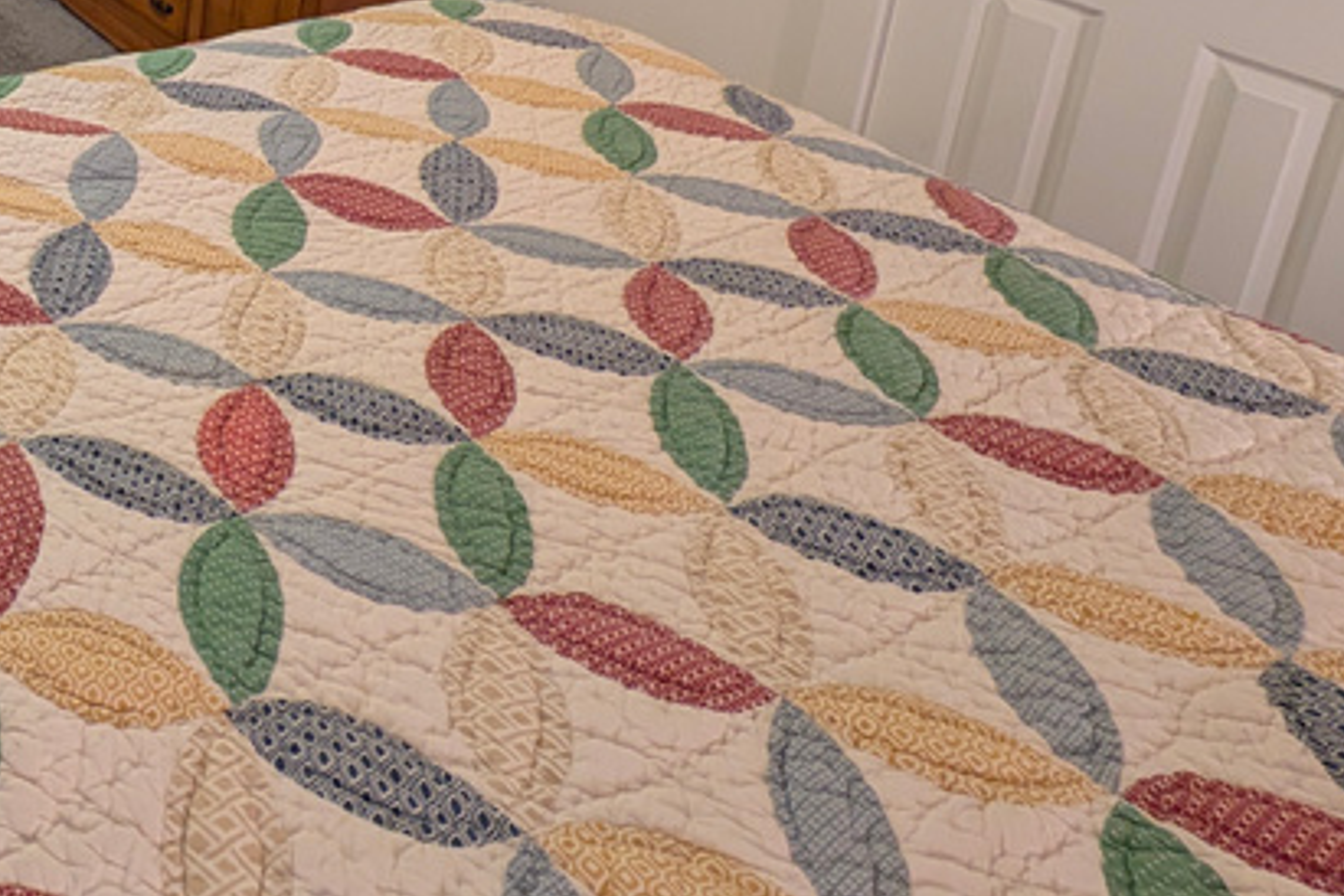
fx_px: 1157
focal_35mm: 31
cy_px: -281
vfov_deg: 31.8
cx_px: -216
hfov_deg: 42.9
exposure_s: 1/24
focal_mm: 2.23
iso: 96
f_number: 1.95
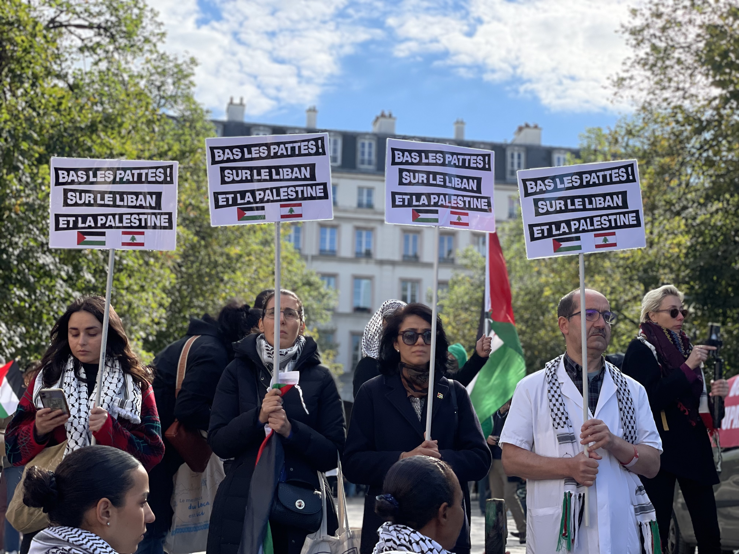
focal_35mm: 52
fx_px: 1110
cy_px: 277
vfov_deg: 28.0
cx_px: 370
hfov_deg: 36.8
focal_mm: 6
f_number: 2
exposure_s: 1/2283
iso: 32
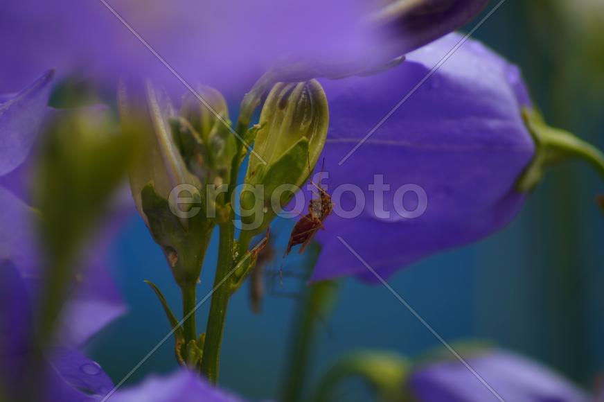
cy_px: 201
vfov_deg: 3.1
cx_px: 302
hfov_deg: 4.6
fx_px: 7544
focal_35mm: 450
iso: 100
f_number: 5.6
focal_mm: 300
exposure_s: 1/3
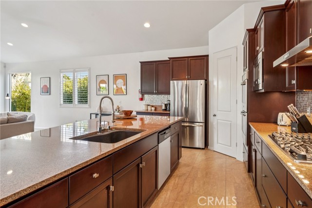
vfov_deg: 59.4
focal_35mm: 21
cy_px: 104
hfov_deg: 81.2
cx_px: 156
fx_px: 182
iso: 400
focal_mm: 21
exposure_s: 1/8
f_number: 8
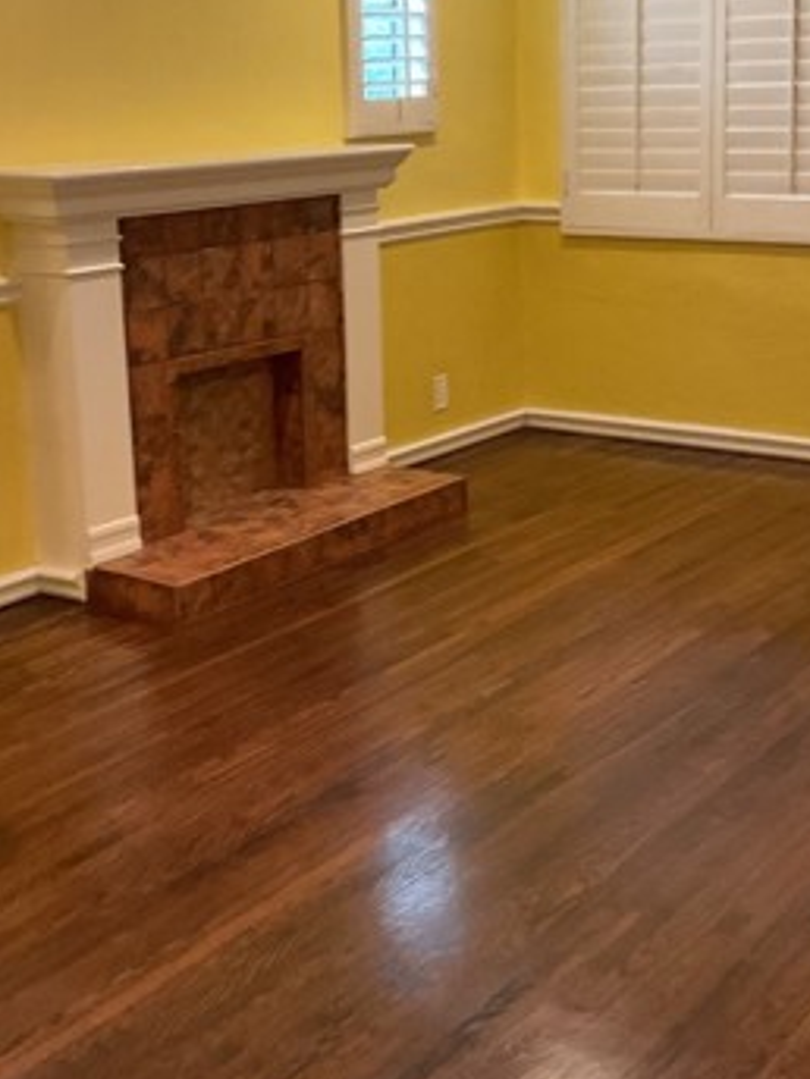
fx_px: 1685
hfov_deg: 27.0
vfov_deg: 35.4
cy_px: 411
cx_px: 399
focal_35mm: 54
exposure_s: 1/60
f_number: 1.8
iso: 160
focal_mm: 3
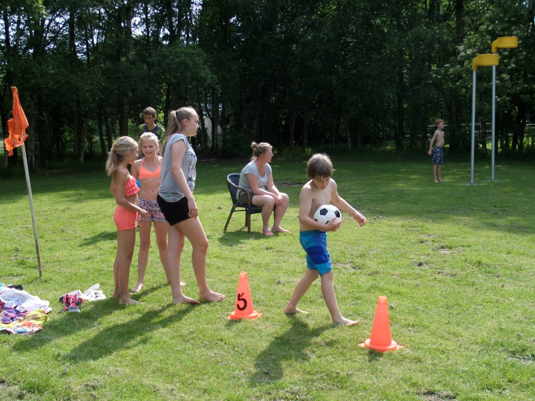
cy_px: 200
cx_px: 268
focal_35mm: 53
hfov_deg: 36.2
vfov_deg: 27.5
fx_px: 819
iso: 80
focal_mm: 8.7
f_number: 3.8
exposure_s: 1/350
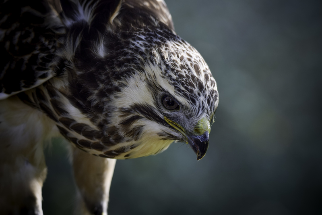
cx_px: 161
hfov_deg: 5.3
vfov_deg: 3.5
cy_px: 108
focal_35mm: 390
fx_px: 3487
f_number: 7.1
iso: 200
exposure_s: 1/100
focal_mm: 260
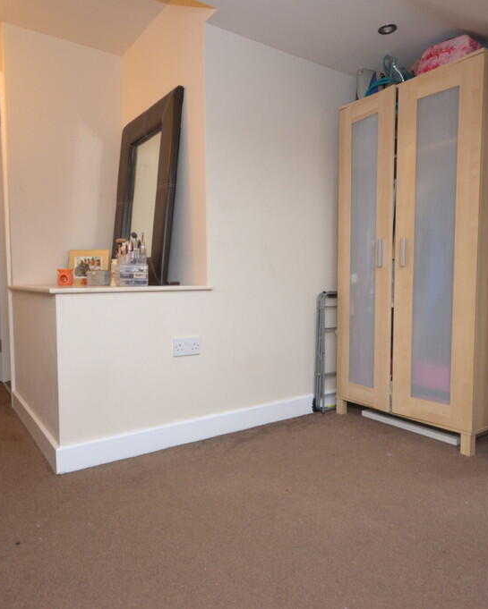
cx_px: 235
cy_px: 304
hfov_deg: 58.1
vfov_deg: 69.5
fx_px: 440
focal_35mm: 24
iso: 800
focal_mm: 11.5
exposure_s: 1/60
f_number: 4.2
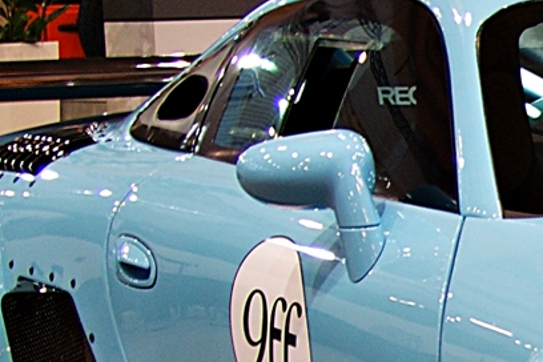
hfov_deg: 14.6
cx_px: 1037
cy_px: 614
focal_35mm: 119
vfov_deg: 10.9
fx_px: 1795
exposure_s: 1/30
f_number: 3.5
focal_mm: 18
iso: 100
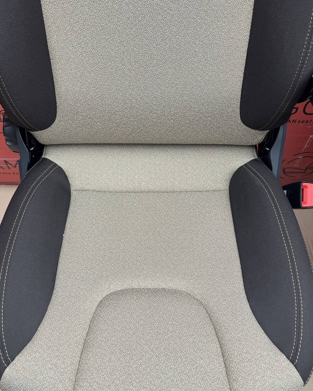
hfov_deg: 44.5
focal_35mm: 33
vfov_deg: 54.1
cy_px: 214
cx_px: 150
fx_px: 382
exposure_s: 1/109
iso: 125
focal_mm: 5.1
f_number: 1.6
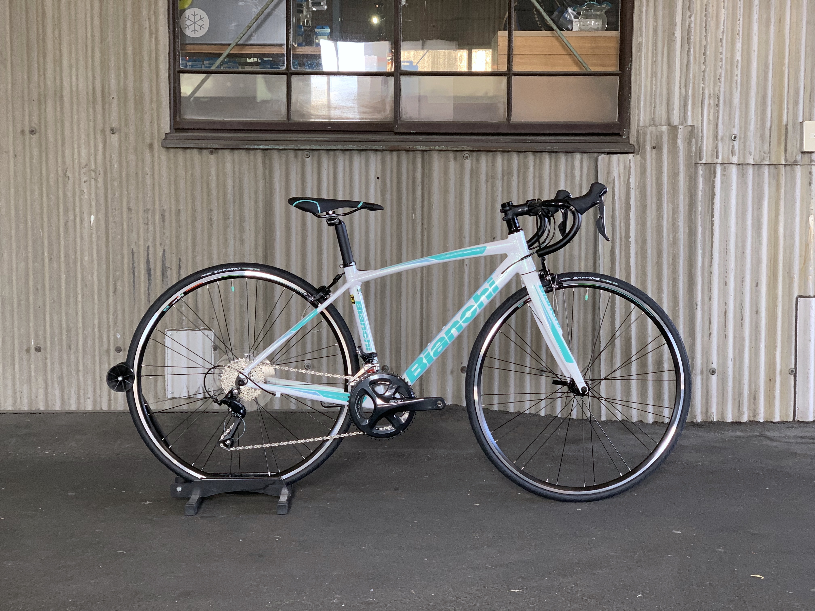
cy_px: 306
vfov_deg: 28.0
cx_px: 408
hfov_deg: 36.8
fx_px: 1224
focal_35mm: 52
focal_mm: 6
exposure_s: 1/60
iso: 125
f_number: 2.4
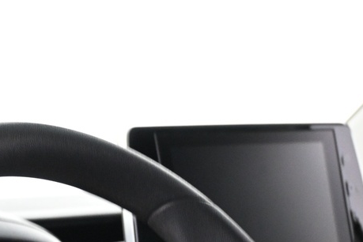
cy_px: 420
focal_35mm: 130
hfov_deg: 15.7
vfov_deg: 10.1
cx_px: 87
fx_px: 1307
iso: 1600
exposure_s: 1/15
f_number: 4.2
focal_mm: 24.5
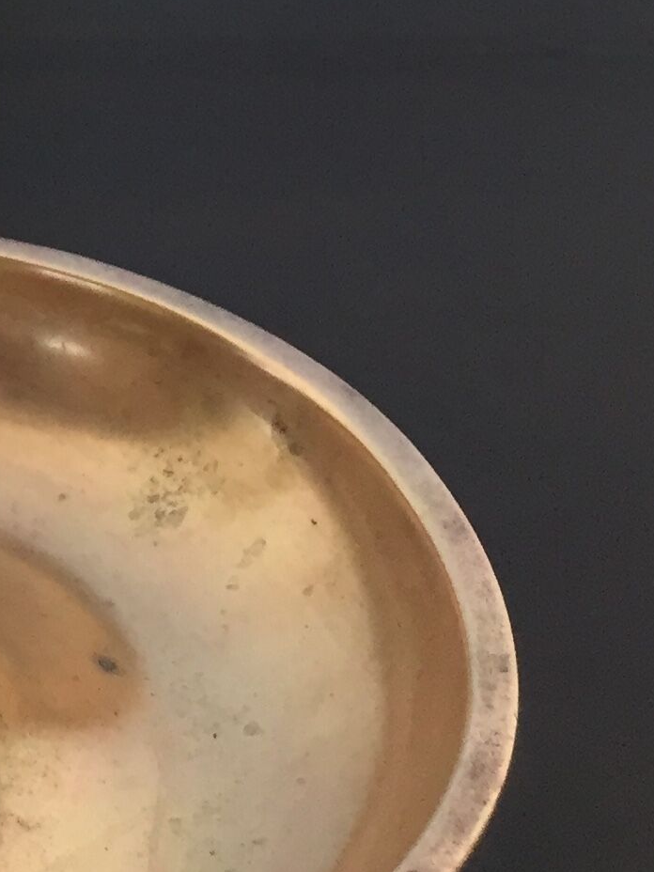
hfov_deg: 14.0
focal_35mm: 102
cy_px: -305
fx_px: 2569
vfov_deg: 17.8
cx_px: -166
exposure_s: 1/33
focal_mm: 4.15
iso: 125
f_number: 2.2
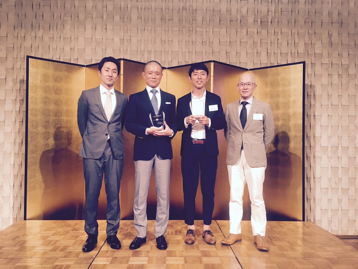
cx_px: 179
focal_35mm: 29
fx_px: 300
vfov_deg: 48.2
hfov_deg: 61.7
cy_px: 134
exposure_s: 1/33
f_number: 2.2
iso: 80
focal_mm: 4.15
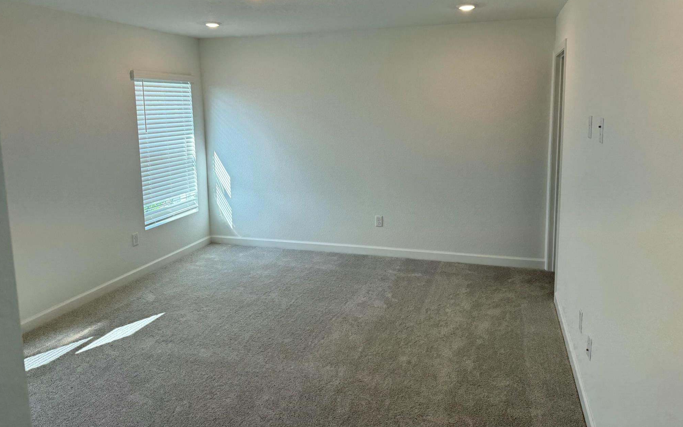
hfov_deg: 70.4
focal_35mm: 26
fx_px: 484
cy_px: 166
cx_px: 346
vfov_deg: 47.2
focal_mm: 6.76
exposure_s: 1/230
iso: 80
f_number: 1.78
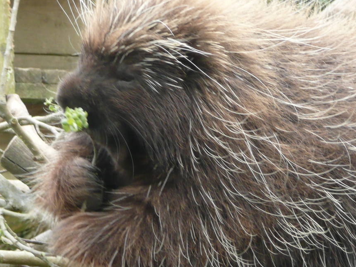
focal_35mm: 272
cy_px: 156
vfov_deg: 5.5
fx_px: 2798
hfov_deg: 7.3
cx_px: 185
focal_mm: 24.2
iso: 200
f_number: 4.8
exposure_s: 1/60
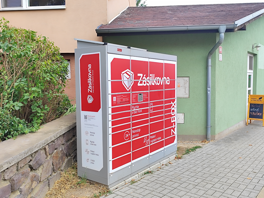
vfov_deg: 56.8
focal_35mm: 24
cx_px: 132
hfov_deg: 71.6
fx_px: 183
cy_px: 99
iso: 50
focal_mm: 5.89
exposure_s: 1/196
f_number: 1.89
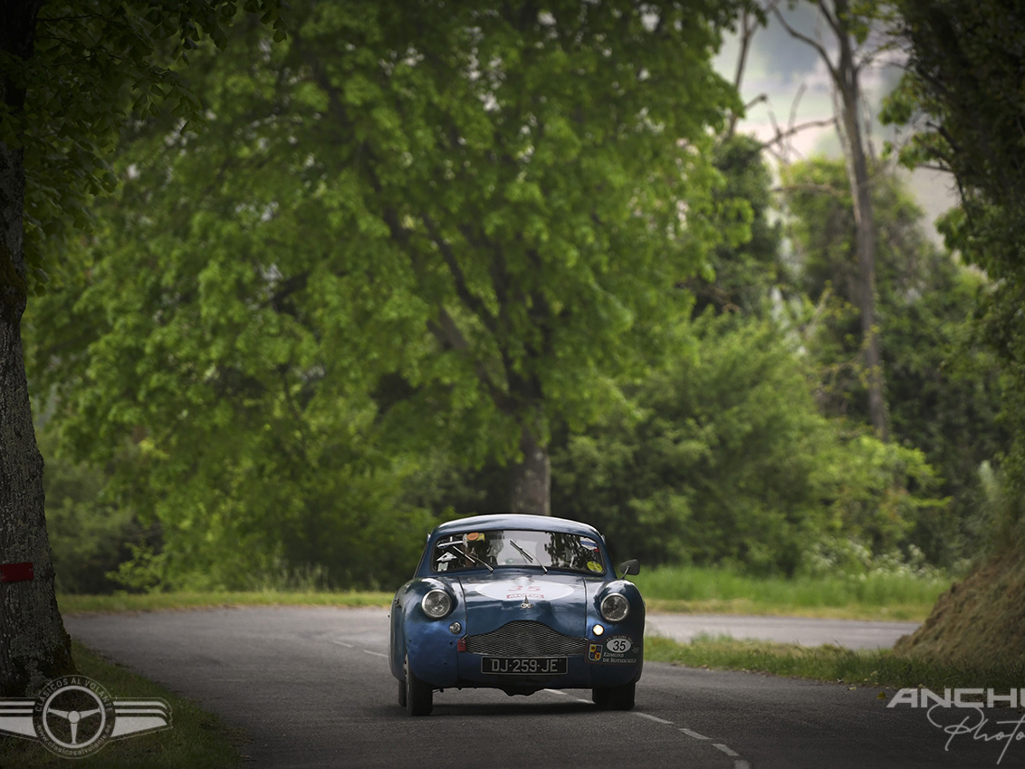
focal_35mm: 326
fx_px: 9653
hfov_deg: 6.1
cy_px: 384
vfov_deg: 4.6
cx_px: 531
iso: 400
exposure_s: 1/1000
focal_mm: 200
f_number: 2.8
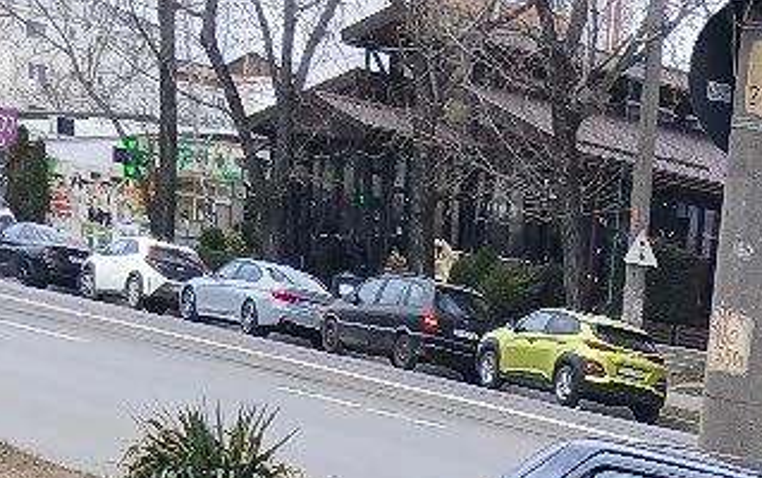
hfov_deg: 17.1
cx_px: 984
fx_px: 2390
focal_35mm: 115
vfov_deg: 9.1
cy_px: 1457
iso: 20
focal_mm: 3.98
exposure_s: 1/118
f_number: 1.8
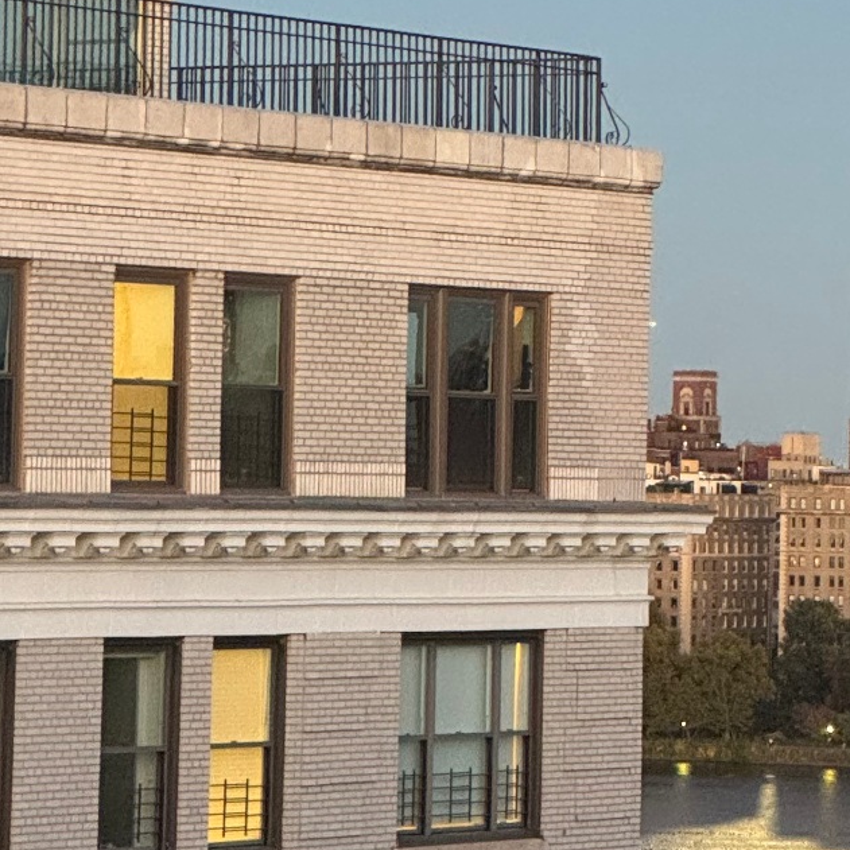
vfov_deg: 7.5
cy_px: 163
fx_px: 6473
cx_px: 908
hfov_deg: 7.5
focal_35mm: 233
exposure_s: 1/30
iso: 500
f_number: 2.8
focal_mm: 9
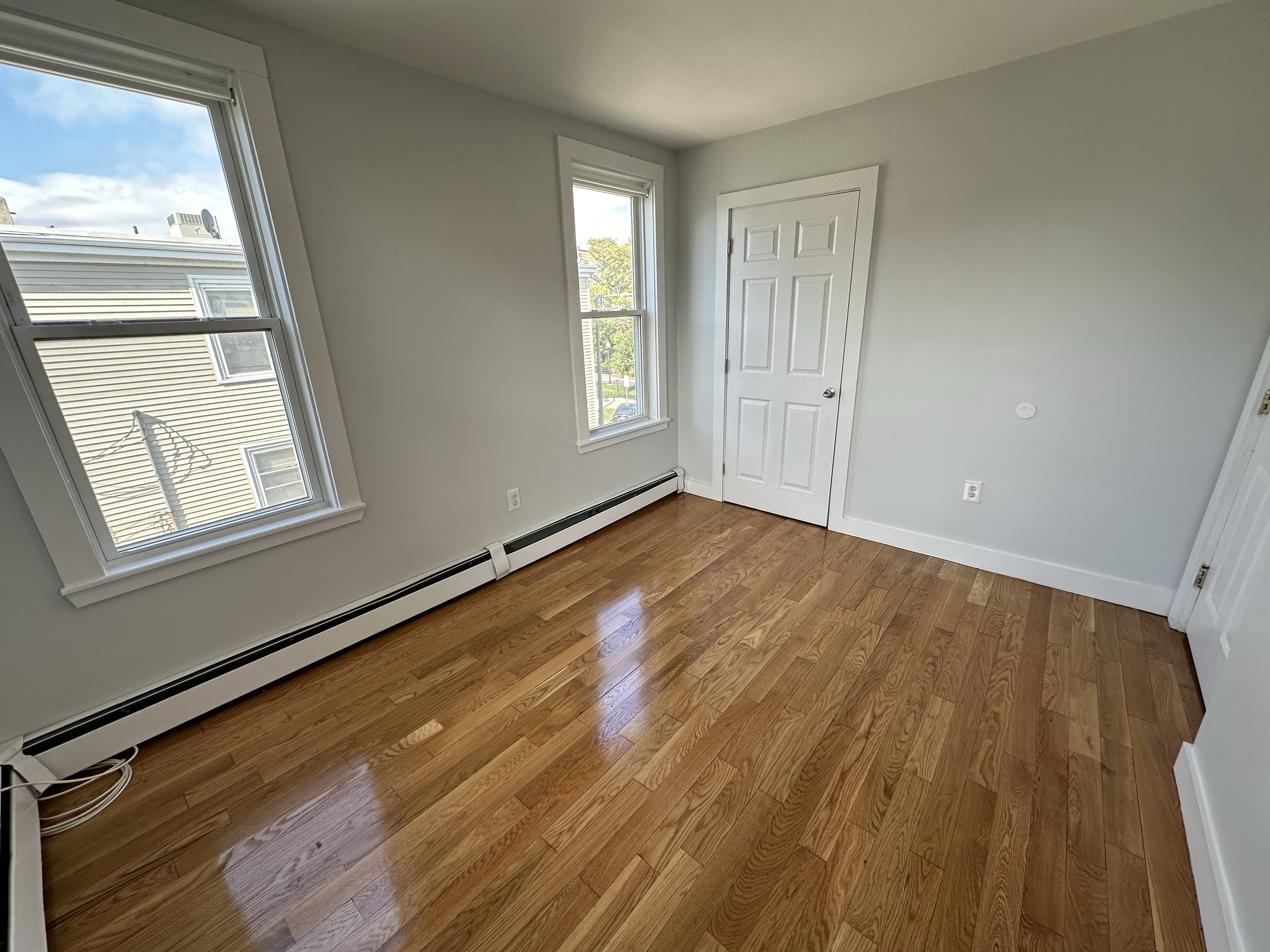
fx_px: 514
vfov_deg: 85.7
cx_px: 635
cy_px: 476
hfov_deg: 102.1
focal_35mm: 14
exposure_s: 1/135
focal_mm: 2.22
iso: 40
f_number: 2.2
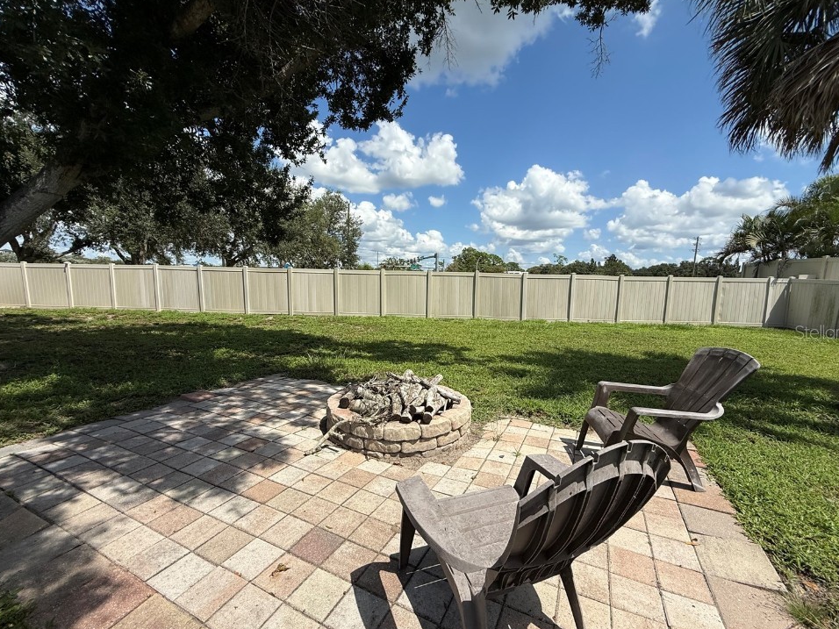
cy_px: 332
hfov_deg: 98.2
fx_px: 364
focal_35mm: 15
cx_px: 428
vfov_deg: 81.7
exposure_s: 1/3289
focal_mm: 2.22
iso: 50
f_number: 2.2
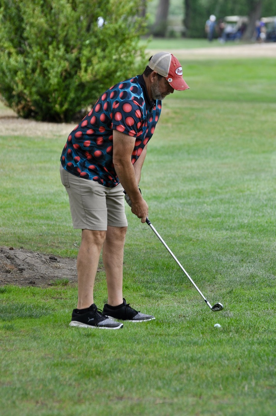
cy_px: 208
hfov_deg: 5.1
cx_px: 138
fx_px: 3113
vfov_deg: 7.6
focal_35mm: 270
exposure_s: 1/250
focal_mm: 180
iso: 200
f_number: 5.6
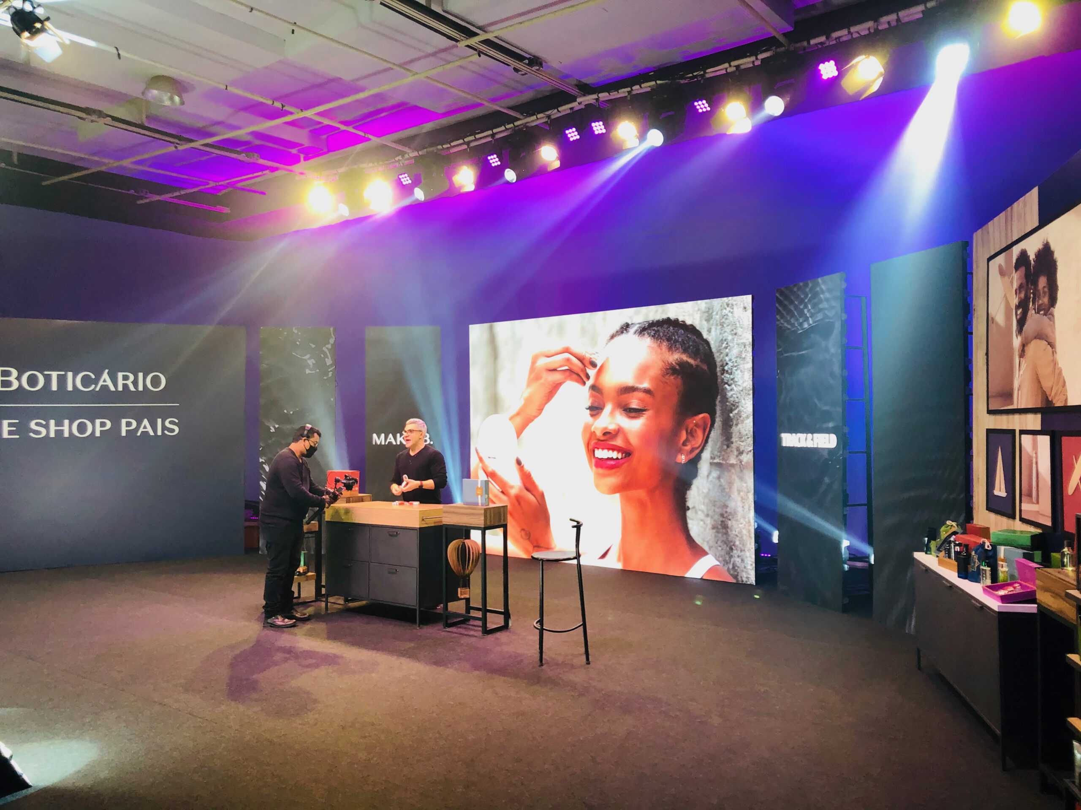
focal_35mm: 28
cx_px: 540
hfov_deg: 63.4
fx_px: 874
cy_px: 405
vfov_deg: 49.7
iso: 125
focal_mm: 3.99
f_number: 1.8
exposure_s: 1/60
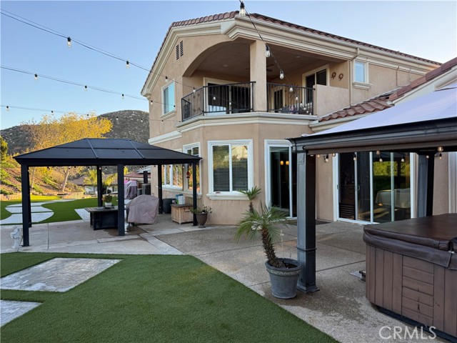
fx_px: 317
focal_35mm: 24
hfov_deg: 71.6
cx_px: 228
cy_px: 172
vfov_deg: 56.8
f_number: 1.78
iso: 100
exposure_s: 1/517
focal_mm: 6.76
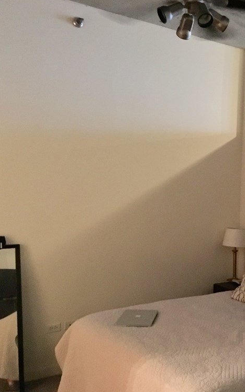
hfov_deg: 28.6
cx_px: 247
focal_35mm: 42
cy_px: 196
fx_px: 449
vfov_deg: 47.2
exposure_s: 1/15
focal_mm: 4.15
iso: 320
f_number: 2.2
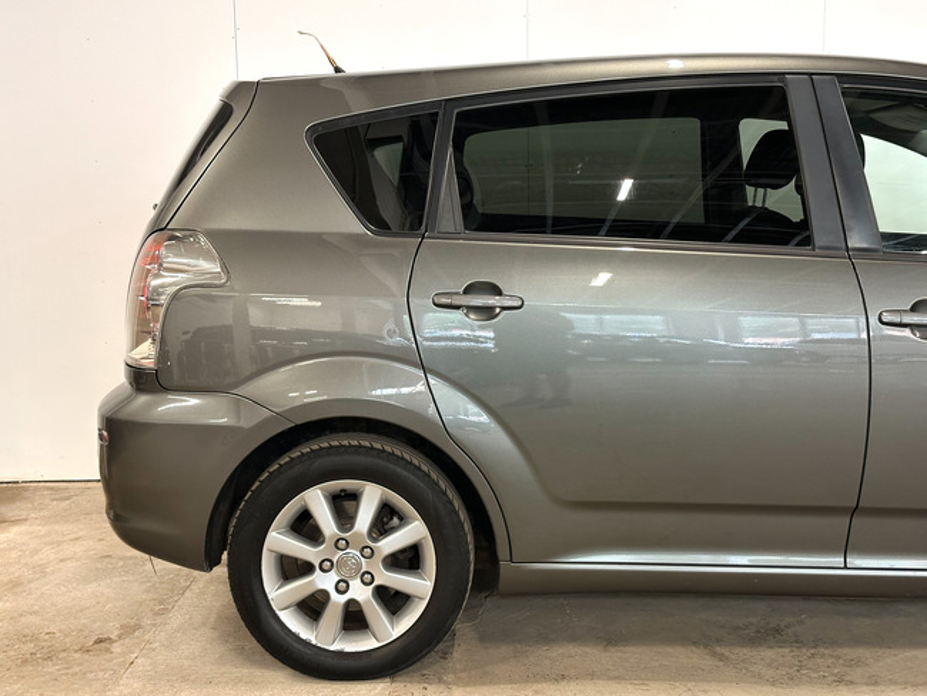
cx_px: 464
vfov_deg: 30.3
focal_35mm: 48
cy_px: 348
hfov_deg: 39.6
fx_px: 1286
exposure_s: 1/50
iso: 250
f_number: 1.8
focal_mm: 6.86
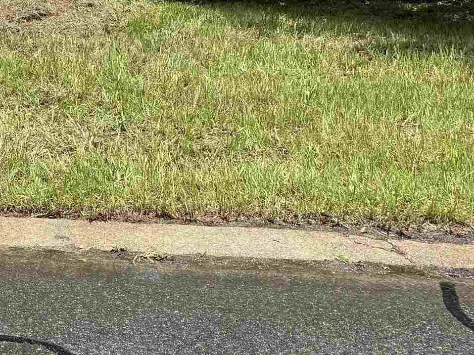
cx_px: -237
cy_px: -67
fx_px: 1054
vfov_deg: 18.2
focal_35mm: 77
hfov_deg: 21.3
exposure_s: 1/2445
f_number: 1.78
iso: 80
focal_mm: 6.76
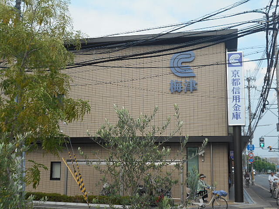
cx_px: 140
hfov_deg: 38.2
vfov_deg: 29.1
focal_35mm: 50
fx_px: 403
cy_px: 104
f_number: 4.5
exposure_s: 1/500
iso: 80
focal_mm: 8.8
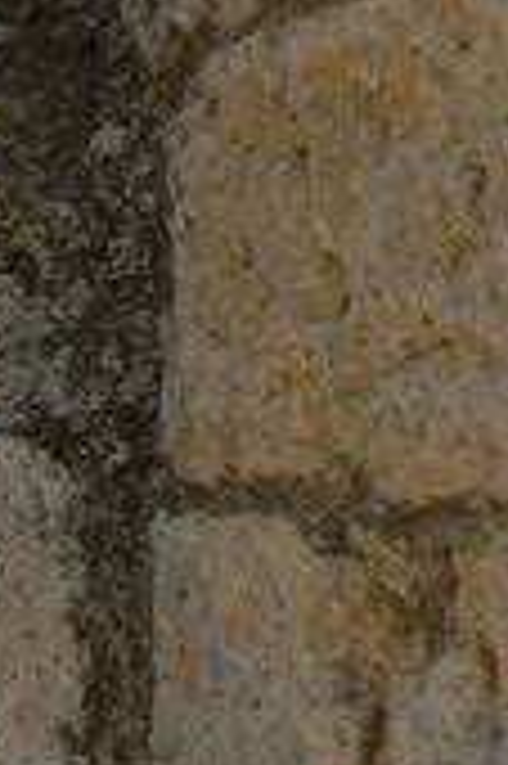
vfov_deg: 19.1
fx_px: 2227
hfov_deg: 11.6
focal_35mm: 105
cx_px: -544
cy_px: 716
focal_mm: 6
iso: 64
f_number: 5
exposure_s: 1/400
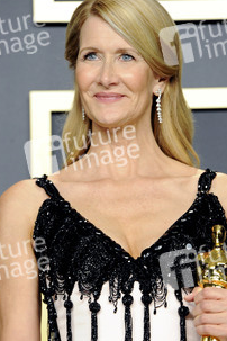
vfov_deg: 7.4
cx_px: 115
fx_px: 2620
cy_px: 208
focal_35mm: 277
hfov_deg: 5.0
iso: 1600
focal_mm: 210
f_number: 6.3
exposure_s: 1/125
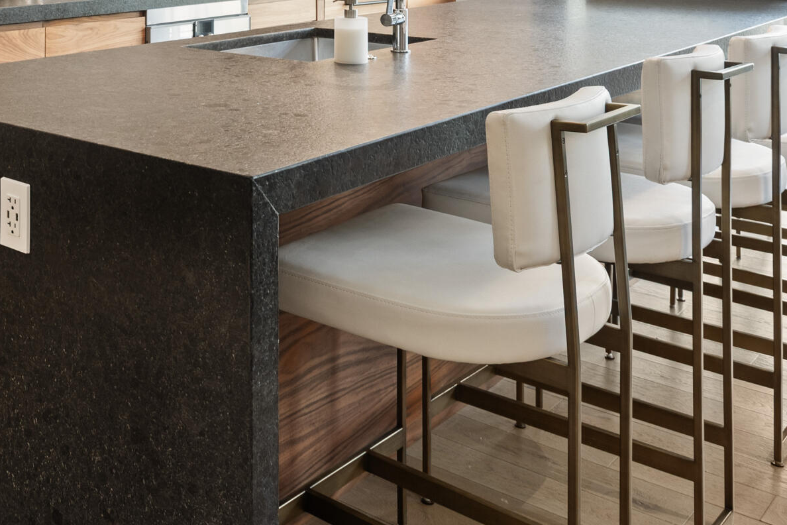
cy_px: -84
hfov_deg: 38.0
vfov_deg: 25.5
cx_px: 58
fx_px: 1049
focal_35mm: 48
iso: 500
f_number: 7.1
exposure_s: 1/2.5
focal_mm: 19
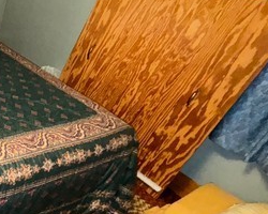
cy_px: 80
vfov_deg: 41.9
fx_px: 278
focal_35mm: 35
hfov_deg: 36.8
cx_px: -66
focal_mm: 2.22
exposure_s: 1/40
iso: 320
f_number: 2.2
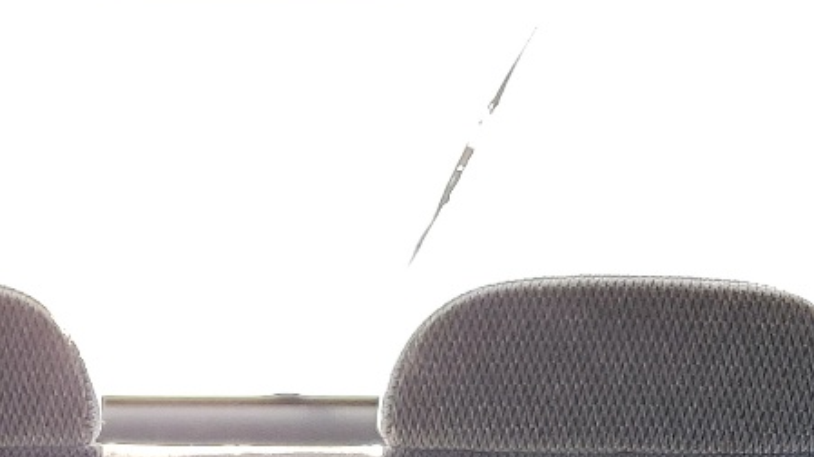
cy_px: 950
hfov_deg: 20.9
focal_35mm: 101
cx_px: 143
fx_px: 2179
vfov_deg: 10.8
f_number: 1.5
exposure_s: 1/60.2
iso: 50
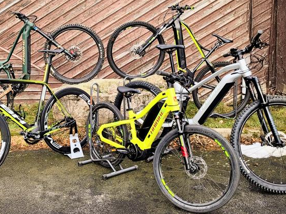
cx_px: 129
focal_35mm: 39
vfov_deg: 36.7
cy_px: 111
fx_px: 322
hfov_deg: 47.8
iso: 48
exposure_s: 1/217
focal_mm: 4.38
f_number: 1.73
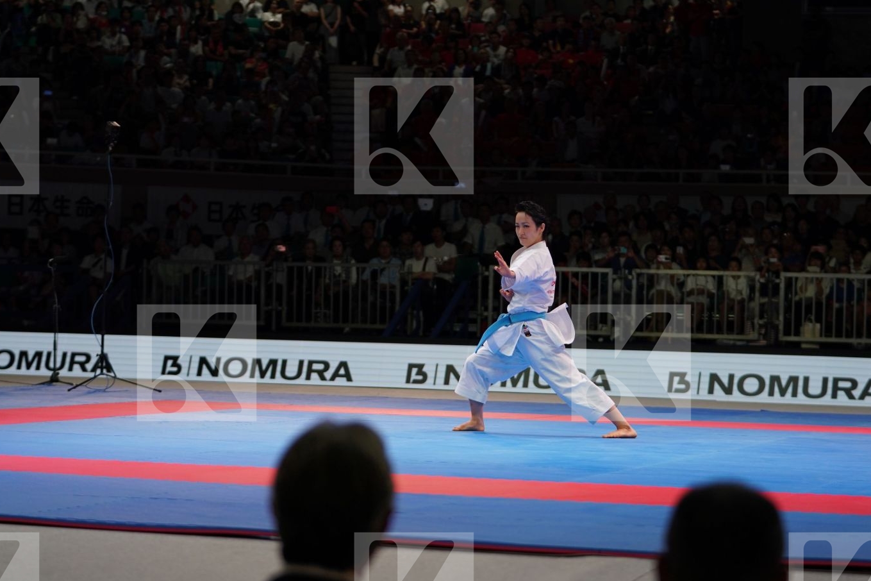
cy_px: 363
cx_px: 414
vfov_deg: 13.4
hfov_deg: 20.0
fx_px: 2468
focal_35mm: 102
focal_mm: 77
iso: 800
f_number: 2.8
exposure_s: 1/1000
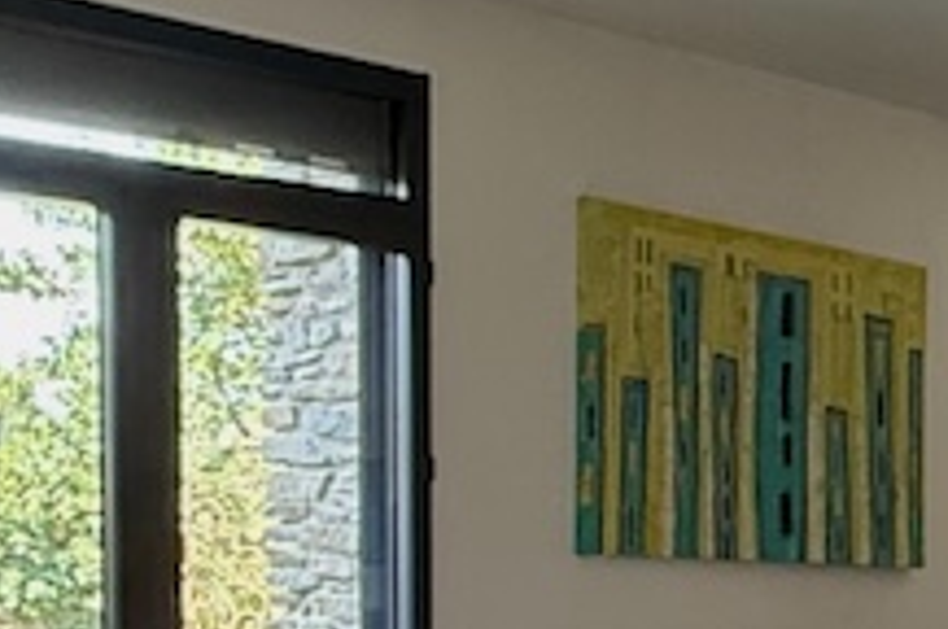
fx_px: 2261
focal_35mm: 86
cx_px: 1241
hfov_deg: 21.4
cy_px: 660
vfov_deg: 15.5
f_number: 2.2
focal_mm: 2.22
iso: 320
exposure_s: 1/99
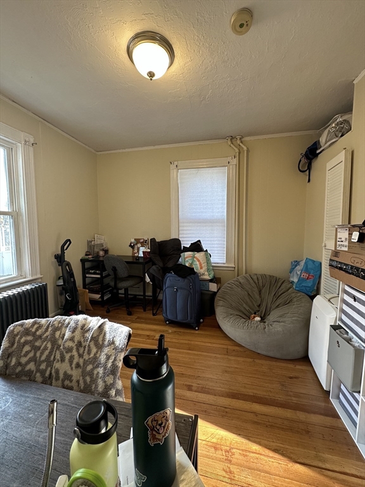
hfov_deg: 85.7
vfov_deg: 102.1
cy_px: 244
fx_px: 197
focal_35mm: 14
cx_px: 182
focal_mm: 2.22
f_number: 2.2
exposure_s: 1/120
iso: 160
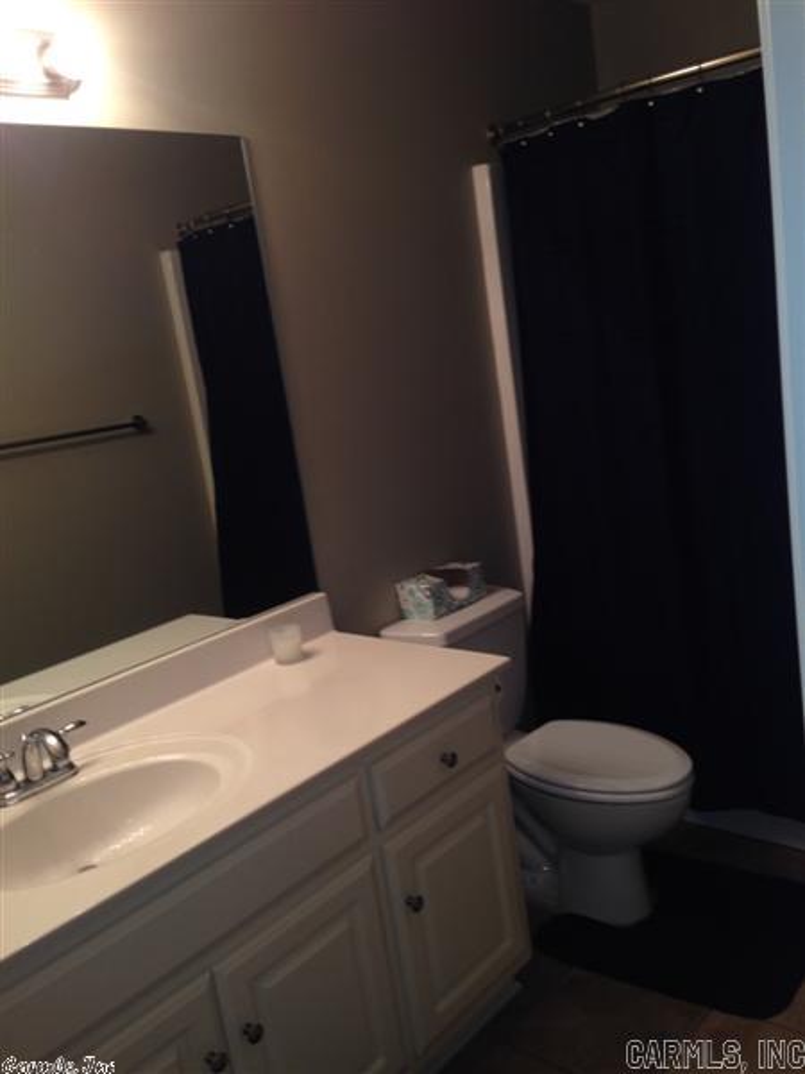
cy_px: 537
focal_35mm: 33
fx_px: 1023
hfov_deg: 42.9
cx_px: 402
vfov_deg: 55.4
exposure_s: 1/22
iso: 50
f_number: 2.4
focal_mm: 4.12
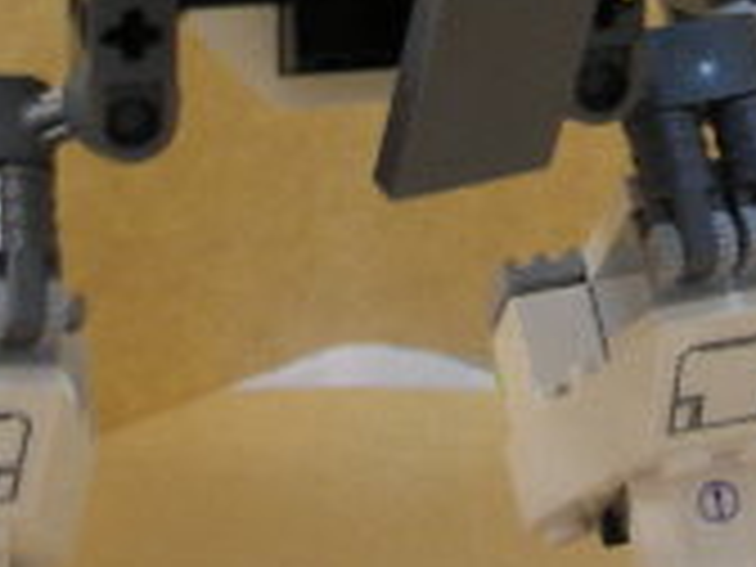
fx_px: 2905
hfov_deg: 14.8
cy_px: -310
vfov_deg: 10.7
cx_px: 459
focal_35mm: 133
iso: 104
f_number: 3
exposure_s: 1/3.9
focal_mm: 5.8
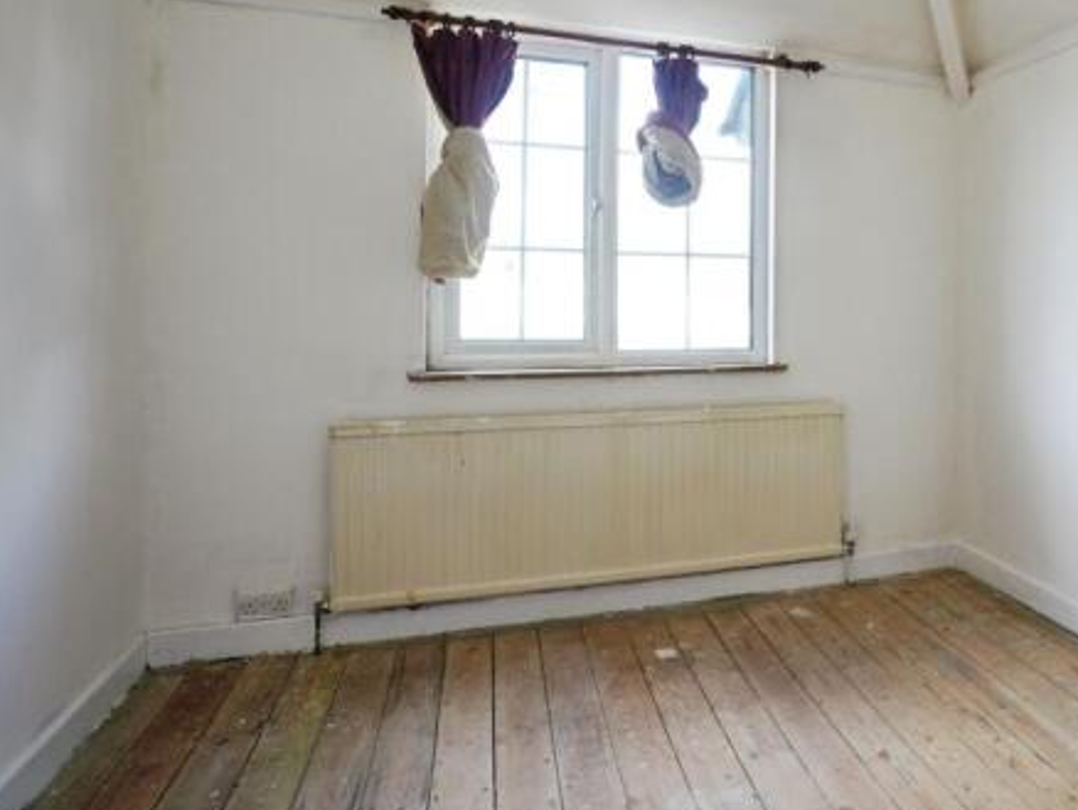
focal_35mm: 23
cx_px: 759
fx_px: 717
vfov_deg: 57.8
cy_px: 282
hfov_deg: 70.6
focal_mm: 16
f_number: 9
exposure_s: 1/60
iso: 800
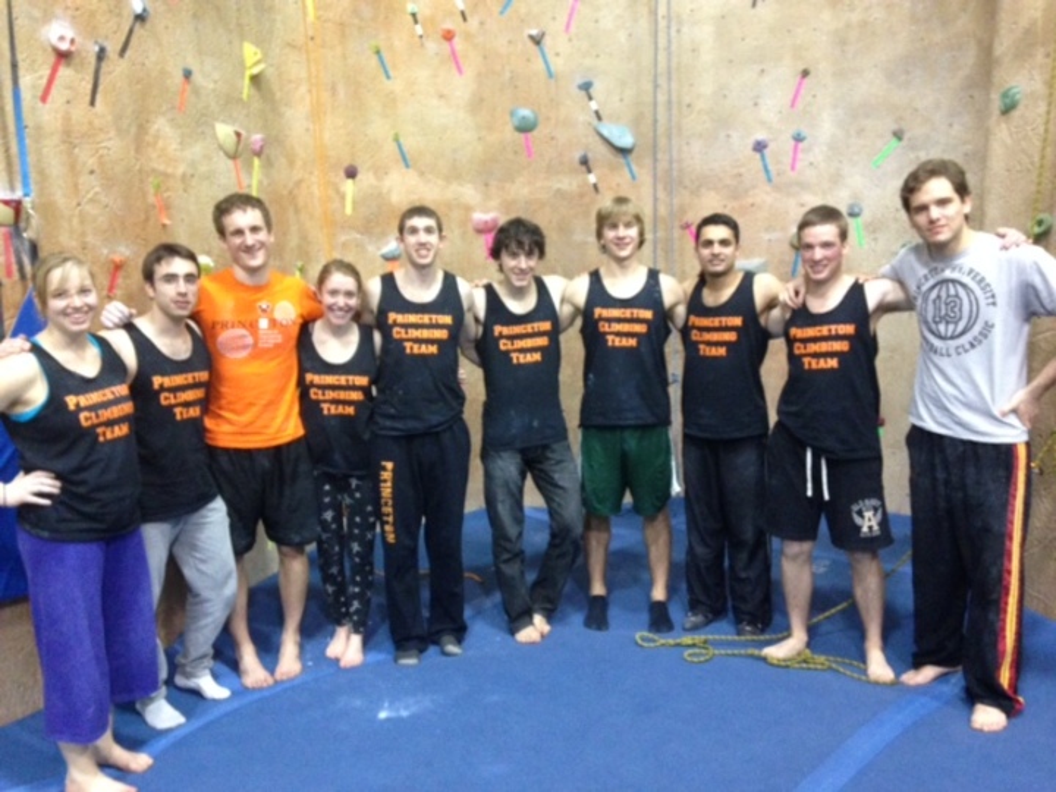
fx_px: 1007
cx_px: 528
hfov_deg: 55.4
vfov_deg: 42.9
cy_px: 396
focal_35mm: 33
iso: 400
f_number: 2.4
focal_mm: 4.12
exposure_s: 1/17
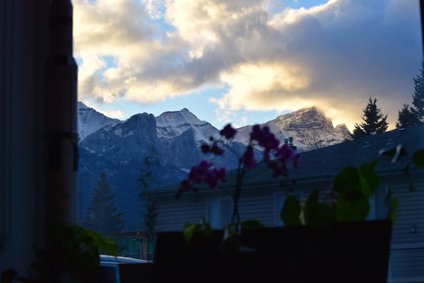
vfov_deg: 16.5
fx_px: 971
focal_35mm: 82
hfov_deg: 24.6
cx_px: 212
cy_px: 142
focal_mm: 55
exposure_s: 1/250
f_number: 8
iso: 400
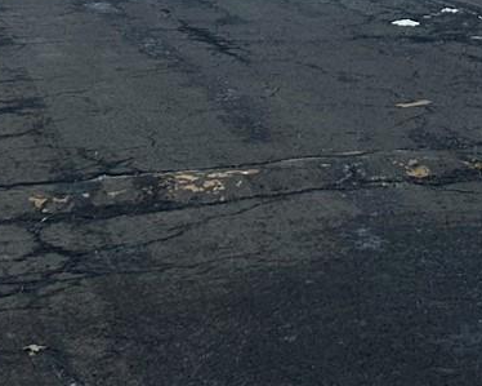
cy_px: -285
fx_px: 1982
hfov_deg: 13.6
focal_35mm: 139
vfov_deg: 10.5
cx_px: 497
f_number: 1.5
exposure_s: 1/2994
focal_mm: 5.7
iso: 50
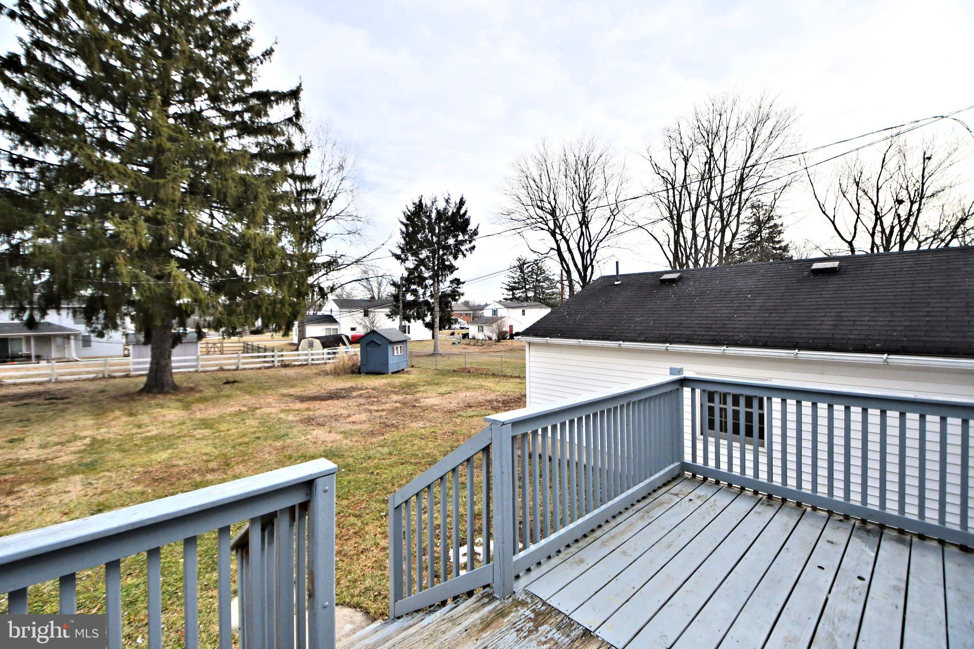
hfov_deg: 100.4
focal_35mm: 15
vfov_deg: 77.3
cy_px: 324
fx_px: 406
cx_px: 487
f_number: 4
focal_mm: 10
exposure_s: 1/8000
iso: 1000
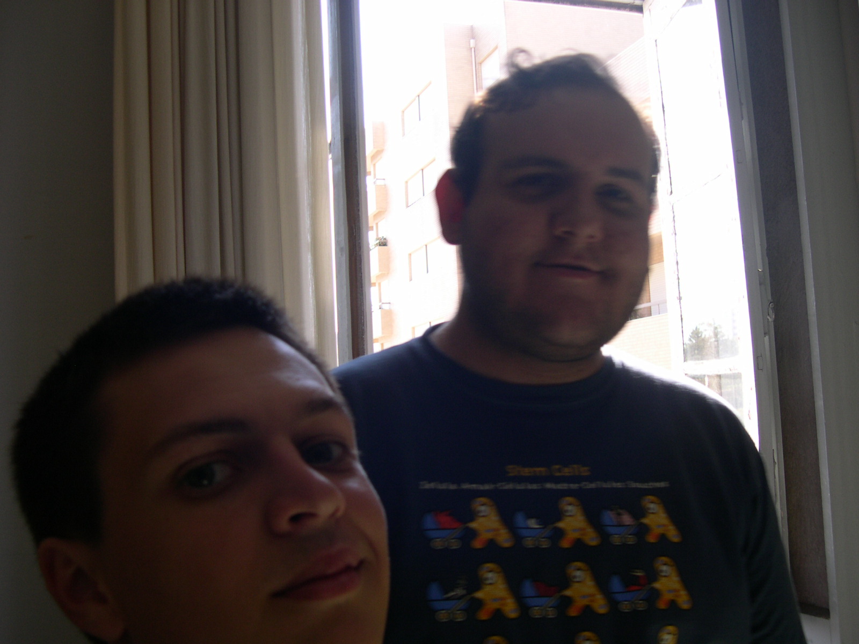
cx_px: 430
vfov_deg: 37.7
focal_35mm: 38
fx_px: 943
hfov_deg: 49.0
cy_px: 322
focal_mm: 8
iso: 100
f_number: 2.8
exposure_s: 1/94
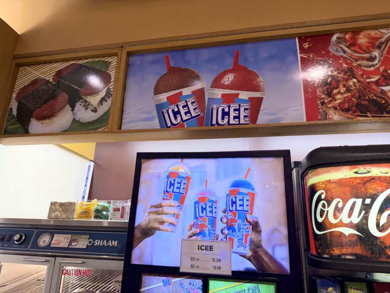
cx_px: 195
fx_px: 270
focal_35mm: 24
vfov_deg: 56.8
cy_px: 146
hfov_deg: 71.6
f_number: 1.78
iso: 160
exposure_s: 1/120
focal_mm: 6.76
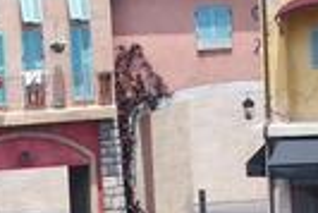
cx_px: -167
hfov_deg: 6.9
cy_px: 397
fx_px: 2609
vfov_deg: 4.6
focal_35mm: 295
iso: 100
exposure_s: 1/1250
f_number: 2.8
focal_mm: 17.8
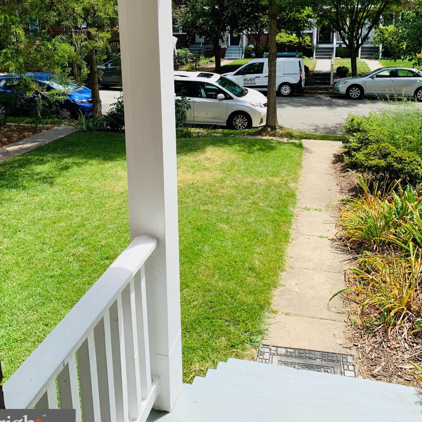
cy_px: 138
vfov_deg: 48.8
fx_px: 455
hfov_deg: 49.7
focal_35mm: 33
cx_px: 204
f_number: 1.8
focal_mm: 4.25
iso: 25
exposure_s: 1/1111
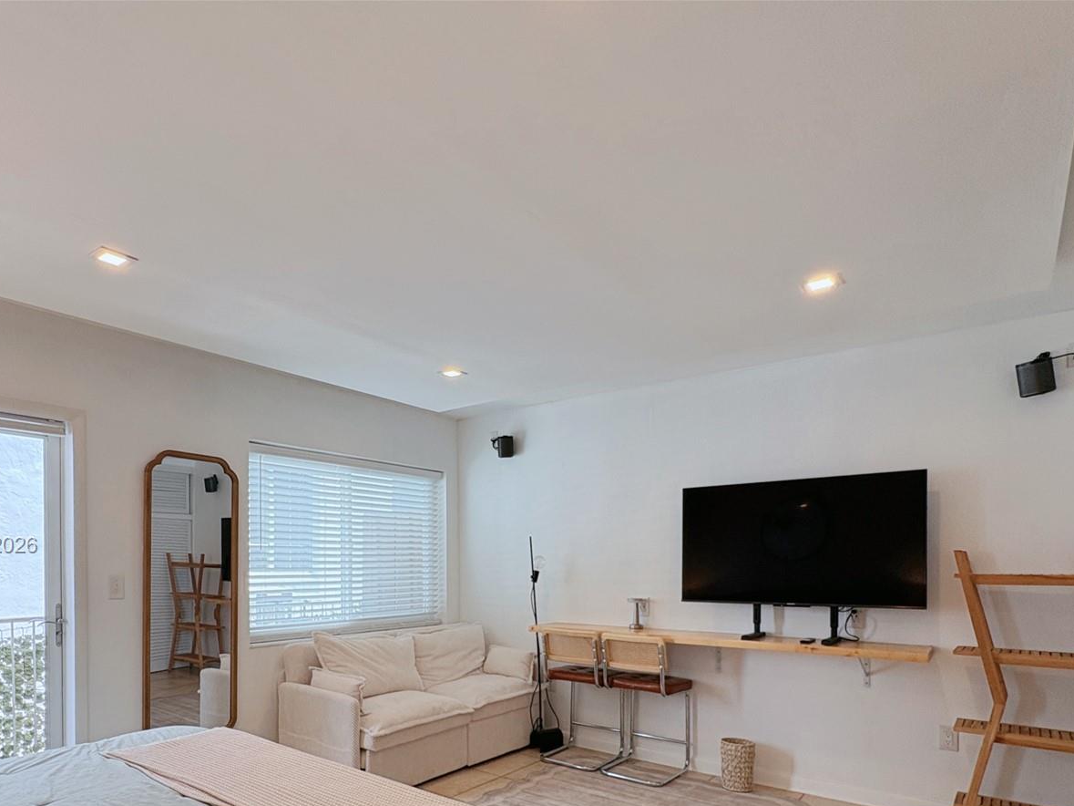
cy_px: 546
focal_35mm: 19
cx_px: 482
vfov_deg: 66.6
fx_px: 589
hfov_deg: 84.4
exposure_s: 1/136
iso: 64
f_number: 2.2
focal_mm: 2.22
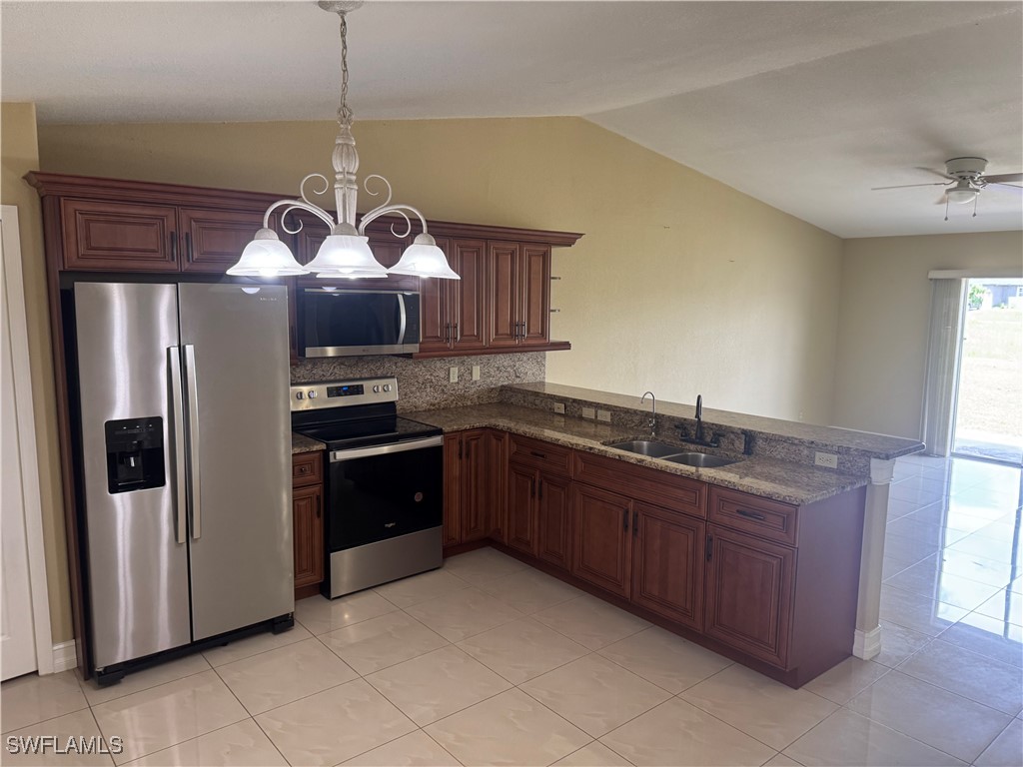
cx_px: 512
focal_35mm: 24
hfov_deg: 71.6
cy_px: 384
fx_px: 709
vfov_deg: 56.8
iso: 200
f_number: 1.78
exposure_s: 1/120
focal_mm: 6.76
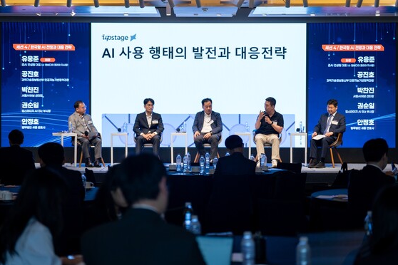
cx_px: 189
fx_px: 940
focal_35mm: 85
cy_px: 130
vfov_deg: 16.1
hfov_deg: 23.9
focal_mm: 79
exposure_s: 1/160
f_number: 2.8
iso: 800
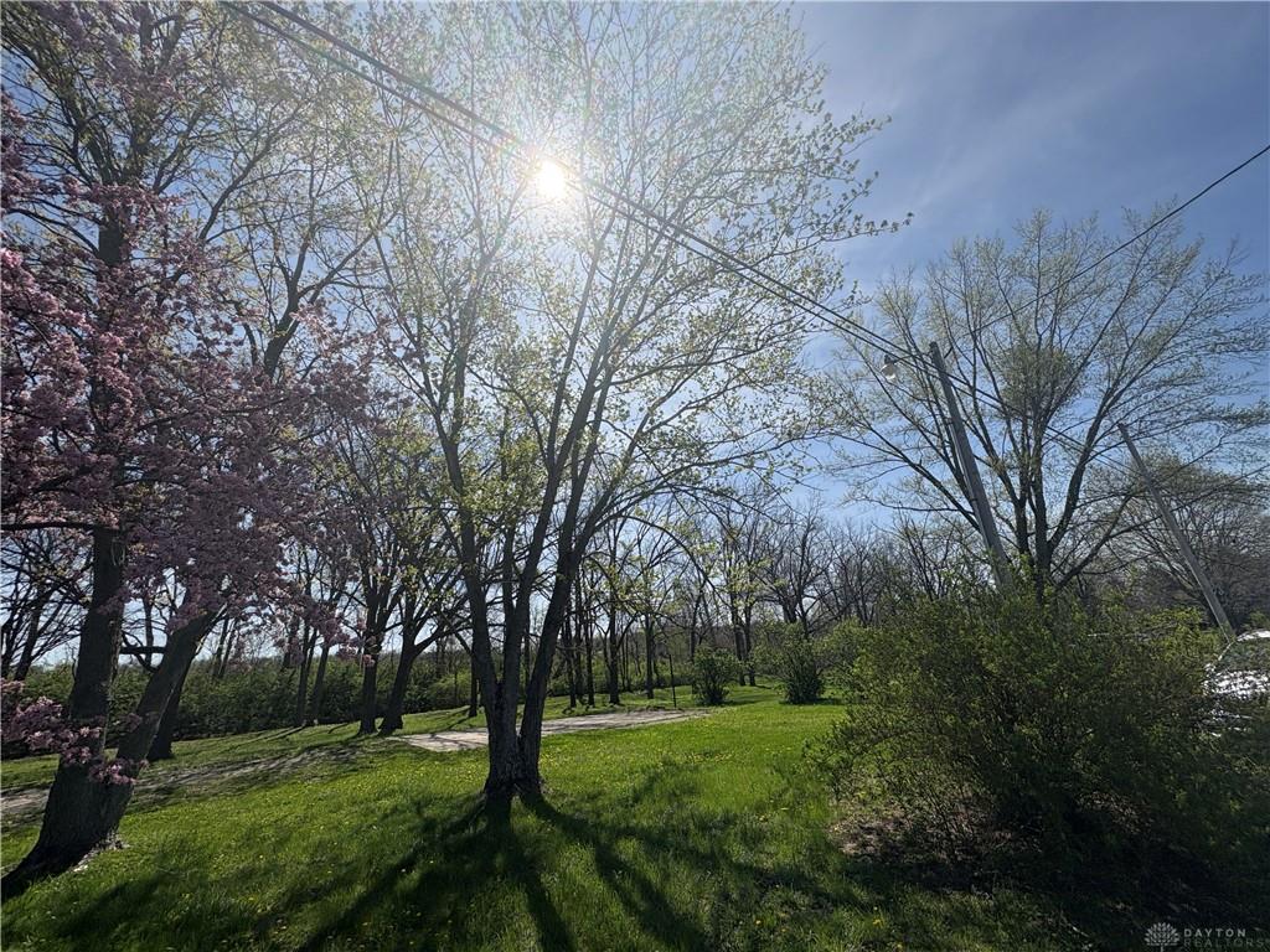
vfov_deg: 85.7
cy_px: 476
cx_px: 635
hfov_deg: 102.1
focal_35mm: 14
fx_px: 514
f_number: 2.2
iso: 50
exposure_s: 1/3717
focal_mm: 2.22
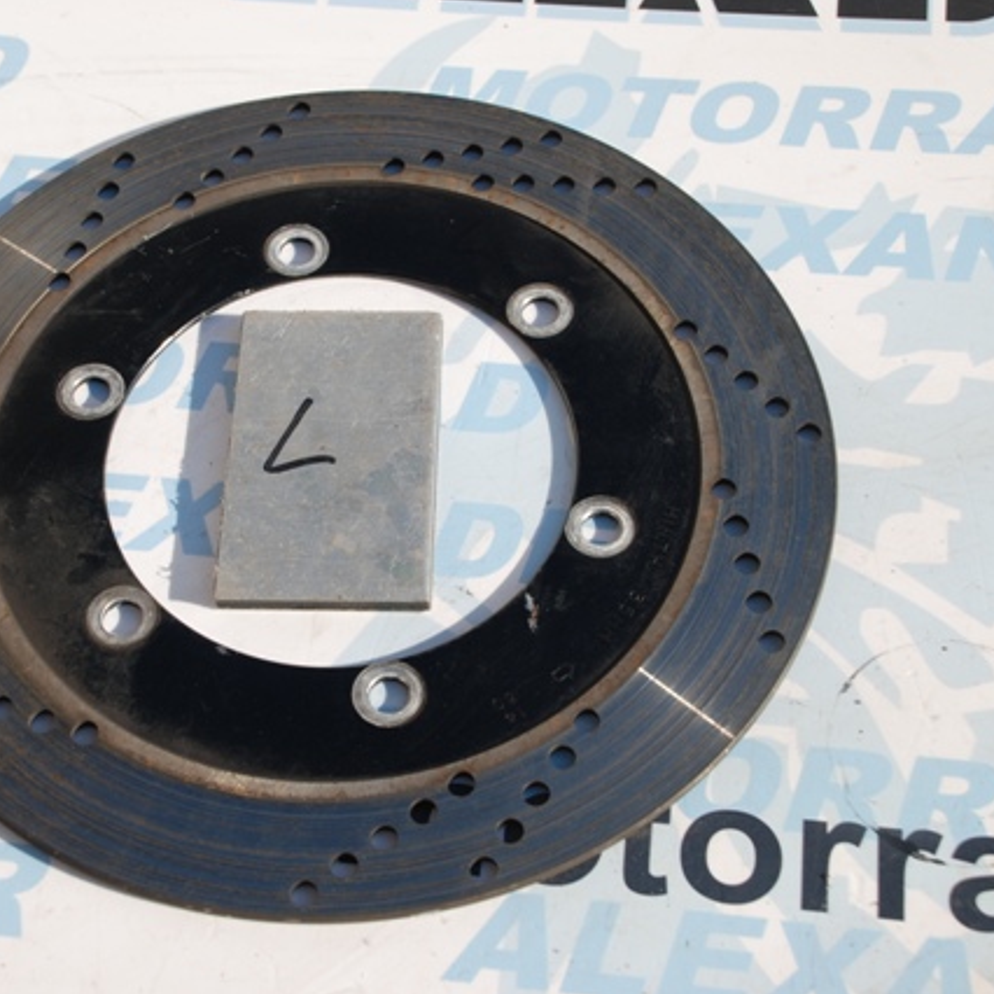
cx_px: 406
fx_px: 2372
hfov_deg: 23.6
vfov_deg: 23.7
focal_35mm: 73
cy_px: 497
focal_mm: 38
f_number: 7.1
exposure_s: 1/200
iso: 100
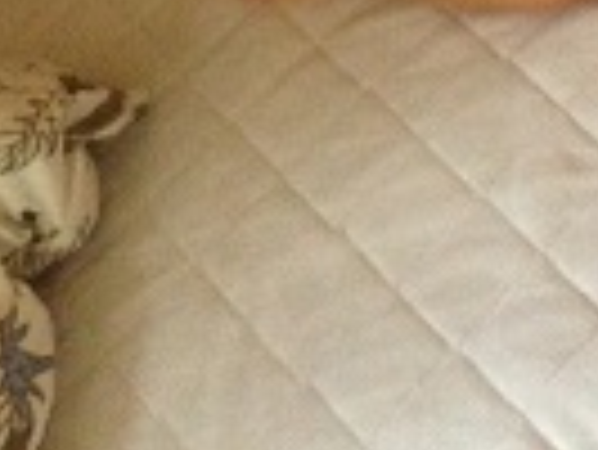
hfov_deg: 14.3
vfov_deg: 11.3
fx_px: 2109
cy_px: -369
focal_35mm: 122
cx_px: 1057
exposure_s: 1/20
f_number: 2.4
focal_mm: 4.12
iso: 400
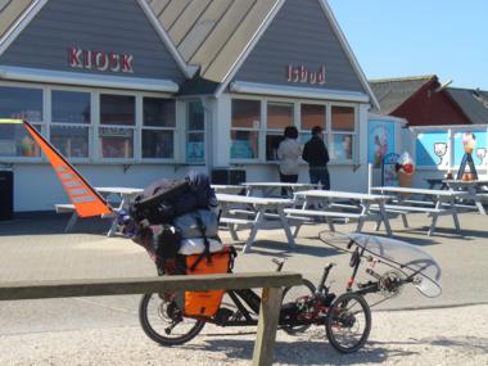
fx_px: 1100
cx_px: 244
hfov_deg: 25.0
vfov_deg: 18.9
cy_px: 183
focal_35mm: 78
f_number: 6.6
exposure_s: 1/200
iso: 64
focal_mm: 12.8
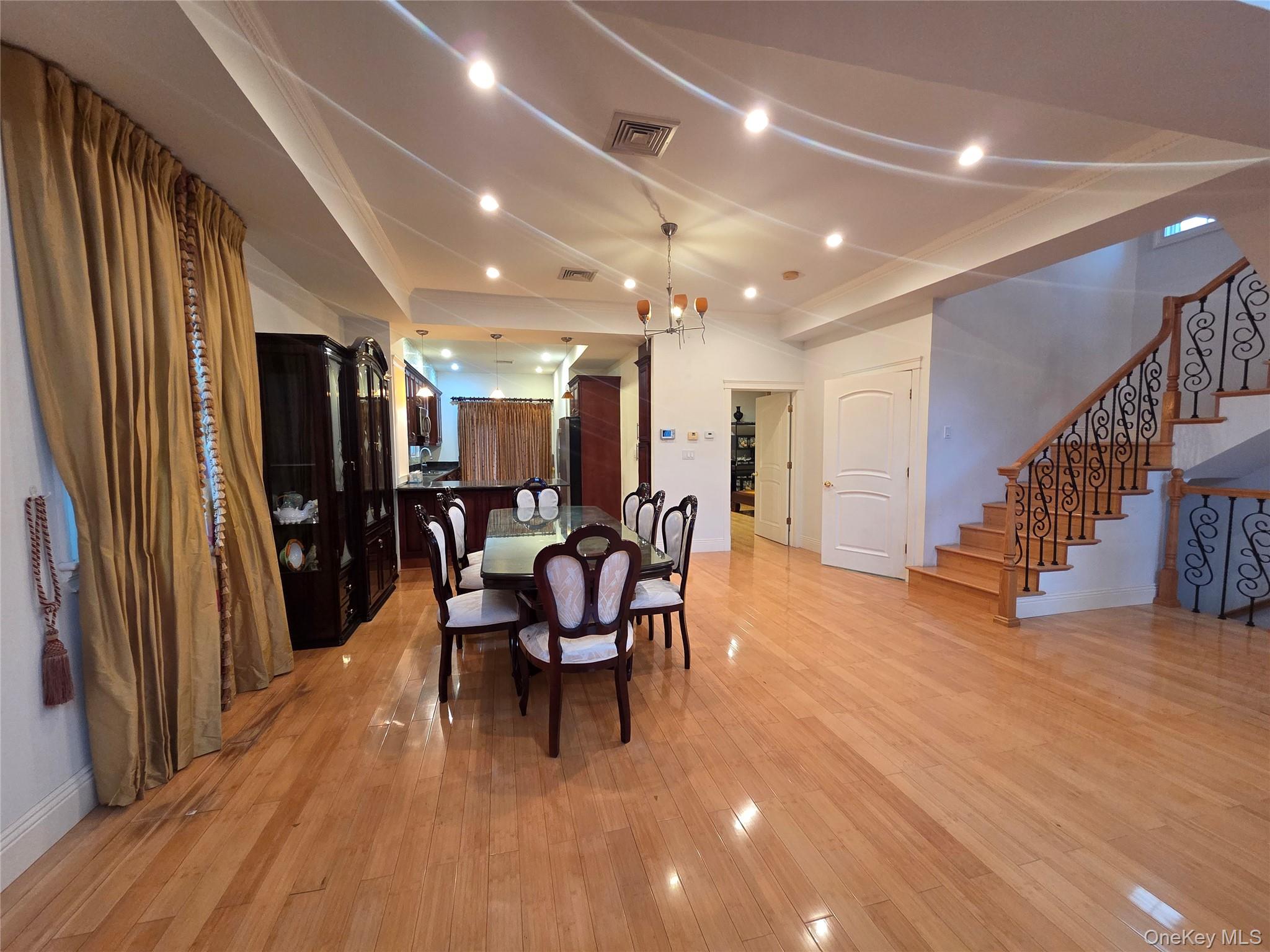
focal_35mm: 13
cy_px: 476
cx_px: 635
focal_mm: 2.2
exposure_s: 1/60
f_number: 2.2
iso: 500
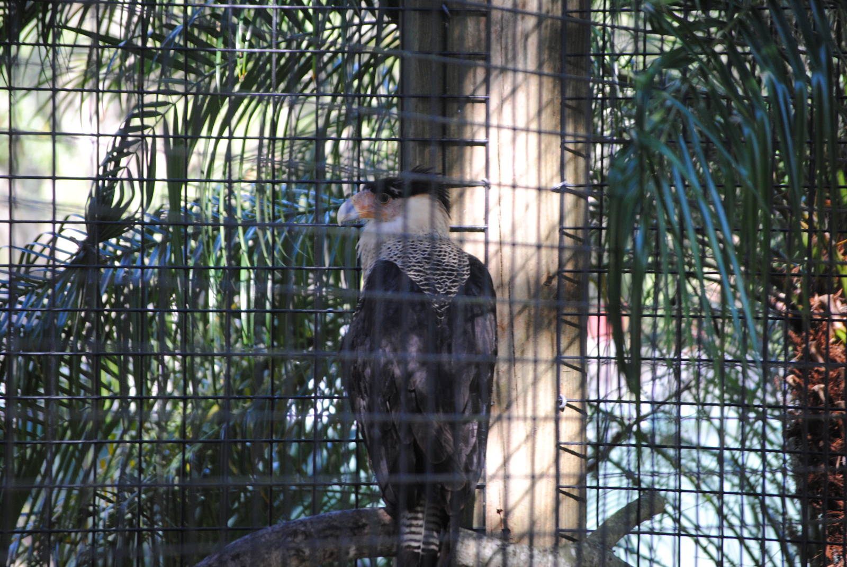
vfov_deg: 6.8
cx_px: 424
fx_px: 4770
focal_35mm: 202
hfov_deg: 10.1
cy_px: 284
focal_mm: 135
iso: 400
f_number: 5
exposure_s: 1/100
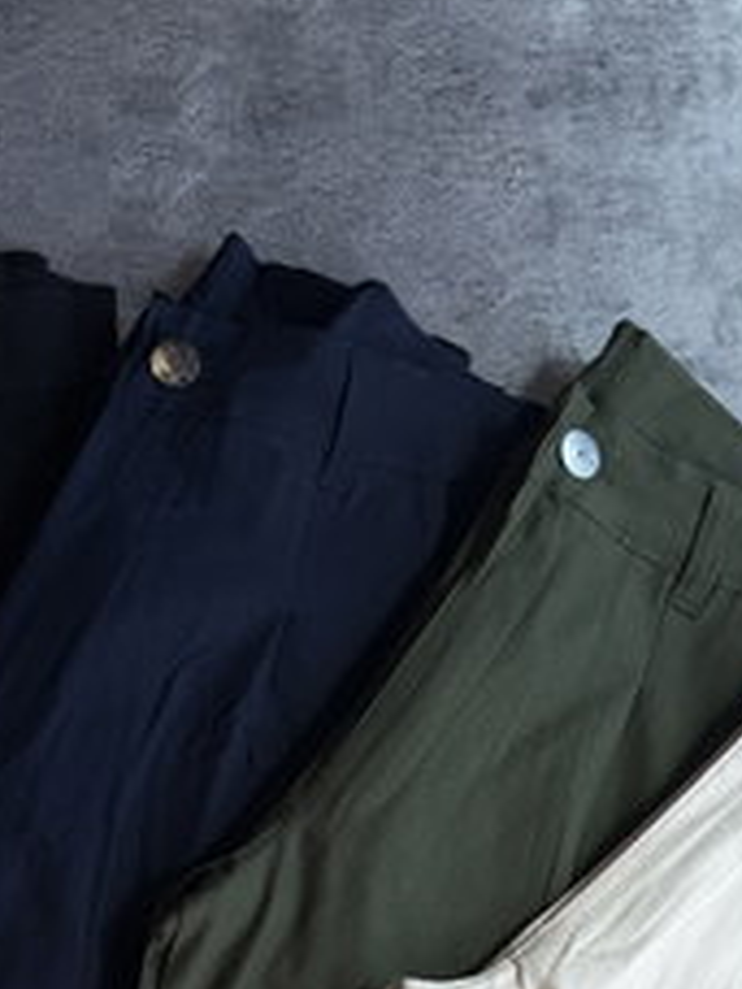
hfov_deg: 26.0
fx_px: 1600
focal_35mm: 56
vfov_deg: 31.1
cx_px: 282
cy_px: 1052
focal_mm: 6.76
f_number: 1.78
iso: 80
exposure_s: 1/383
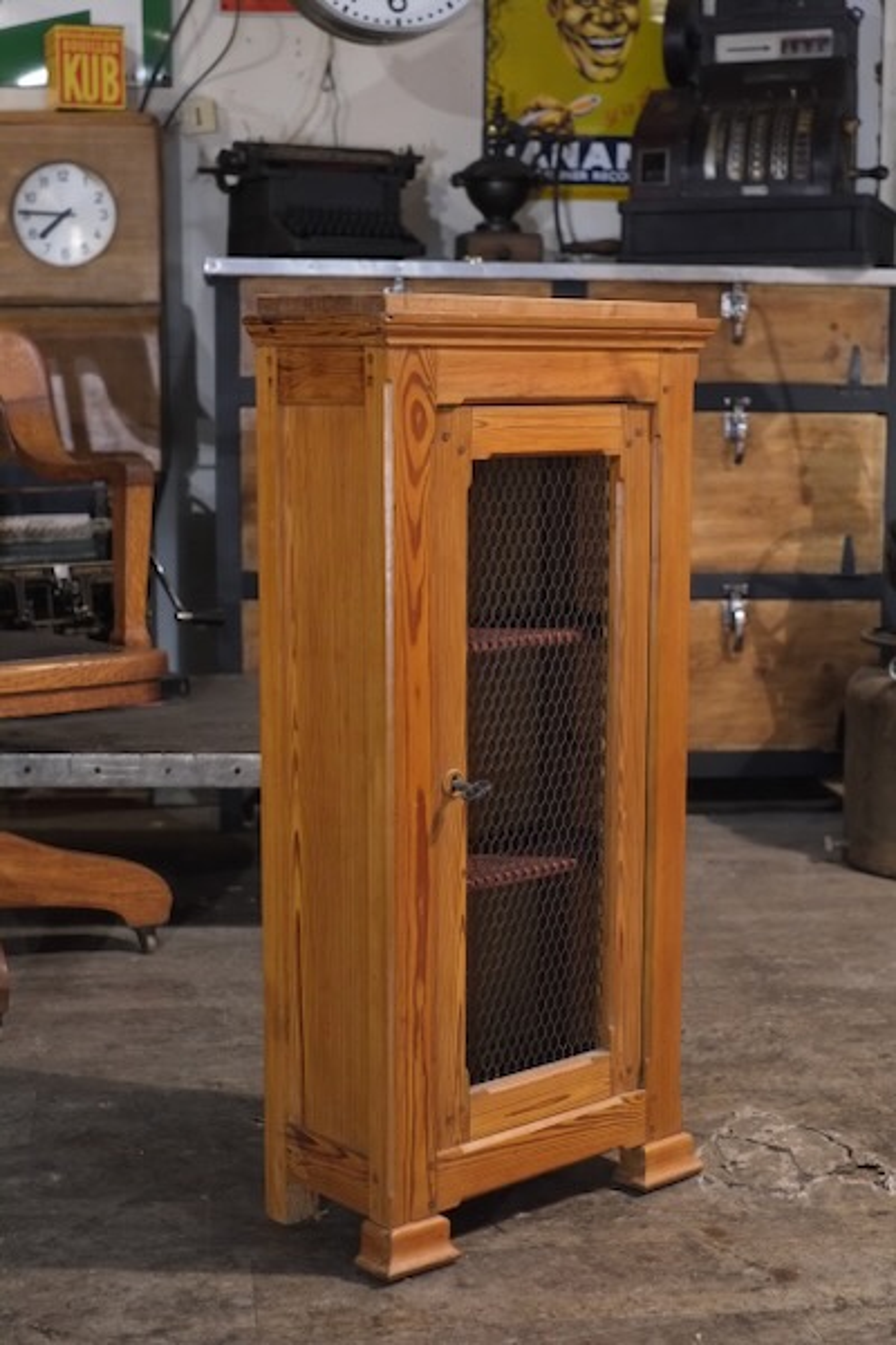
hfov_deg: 25.5
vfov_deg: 37.5
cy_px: 672
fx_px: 1979
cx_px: 448
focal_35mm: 53
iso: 3200
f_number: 4
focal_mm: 35
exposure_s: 1/125
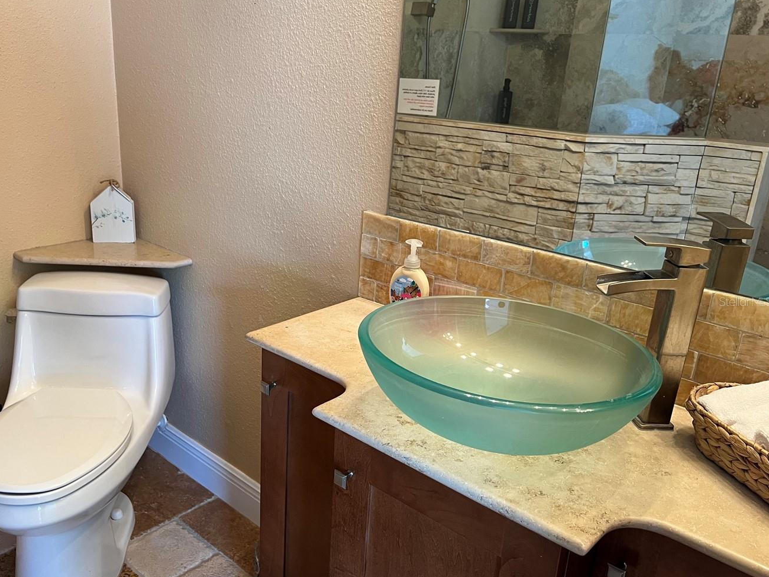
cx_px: 302
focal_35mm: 32
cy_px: 301
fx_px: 711
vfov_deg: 44.1
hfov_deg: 56.3
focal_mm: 5.7
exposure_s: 1/60
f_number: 1.5
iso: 100
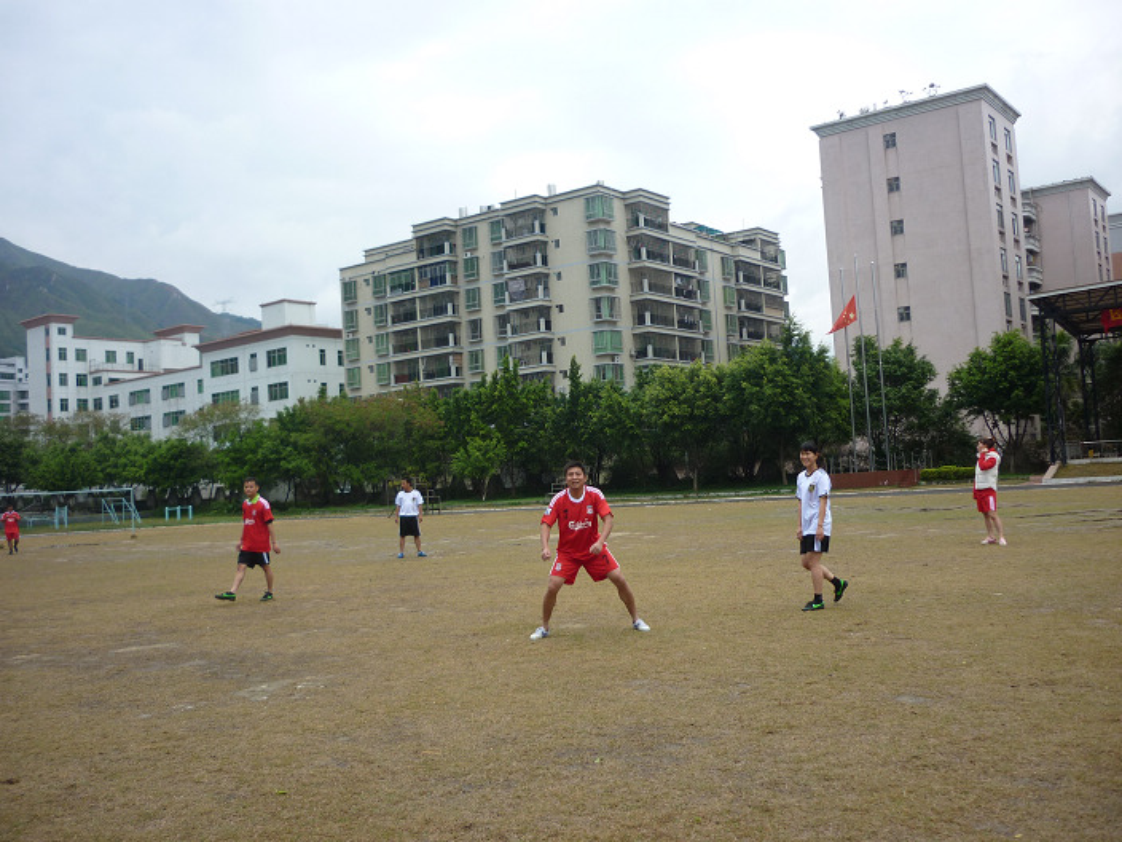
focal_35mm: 33
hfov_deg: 55.4
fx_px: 1070
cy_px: 421
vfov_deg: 42.9
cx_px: 561
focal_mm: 5.5
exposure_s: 1/200
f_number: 2.8
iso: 80
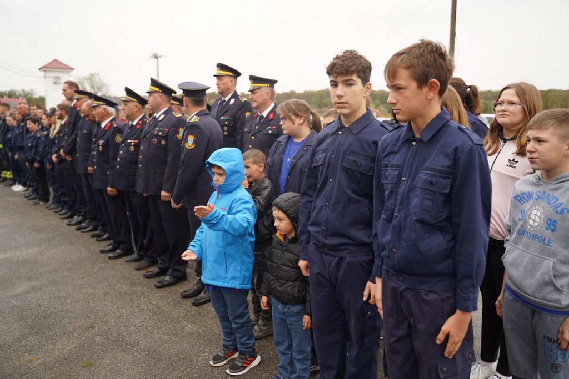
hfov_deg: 65.5
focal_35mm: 28
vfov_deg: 46.4
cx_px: 284
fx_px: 443
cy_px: 190
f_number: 2.8
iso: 100
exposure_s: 1/200
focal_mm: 28
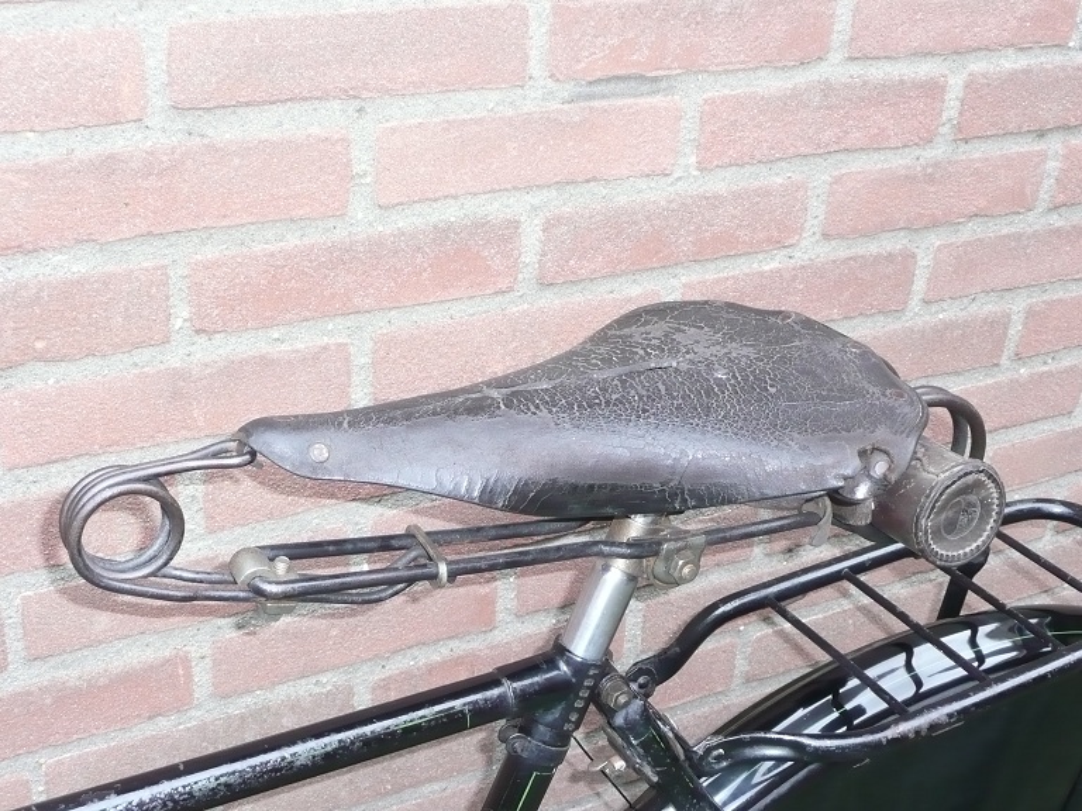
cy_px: 406
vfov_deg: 30.3
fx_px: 1500
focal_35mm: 48
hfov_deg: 39.7
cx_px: 541
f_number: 4.2
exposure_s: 1/30
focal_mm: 7.8
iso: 200
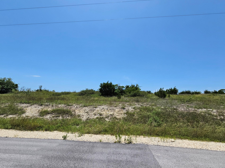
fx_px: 91
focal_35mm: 14
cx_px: 113
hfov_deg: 102.1
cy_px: 78
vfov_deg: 85.5
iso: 50
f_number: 2.2
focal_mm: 2.2
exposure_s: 1/4032
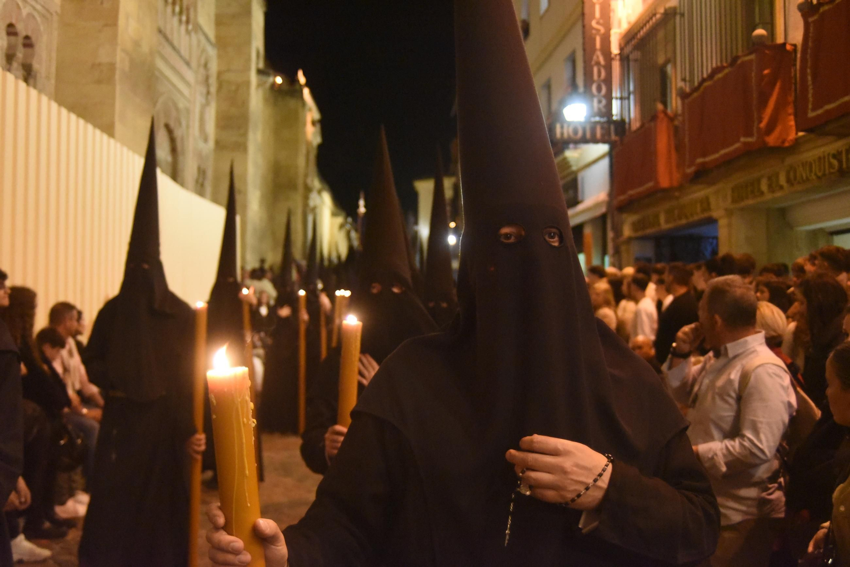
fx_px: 897
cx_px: 425
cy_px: 284
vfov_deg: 35.1
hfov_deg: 50.7
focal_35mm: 38
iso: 12800
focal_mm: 38
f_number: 3.8
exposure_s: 1/200
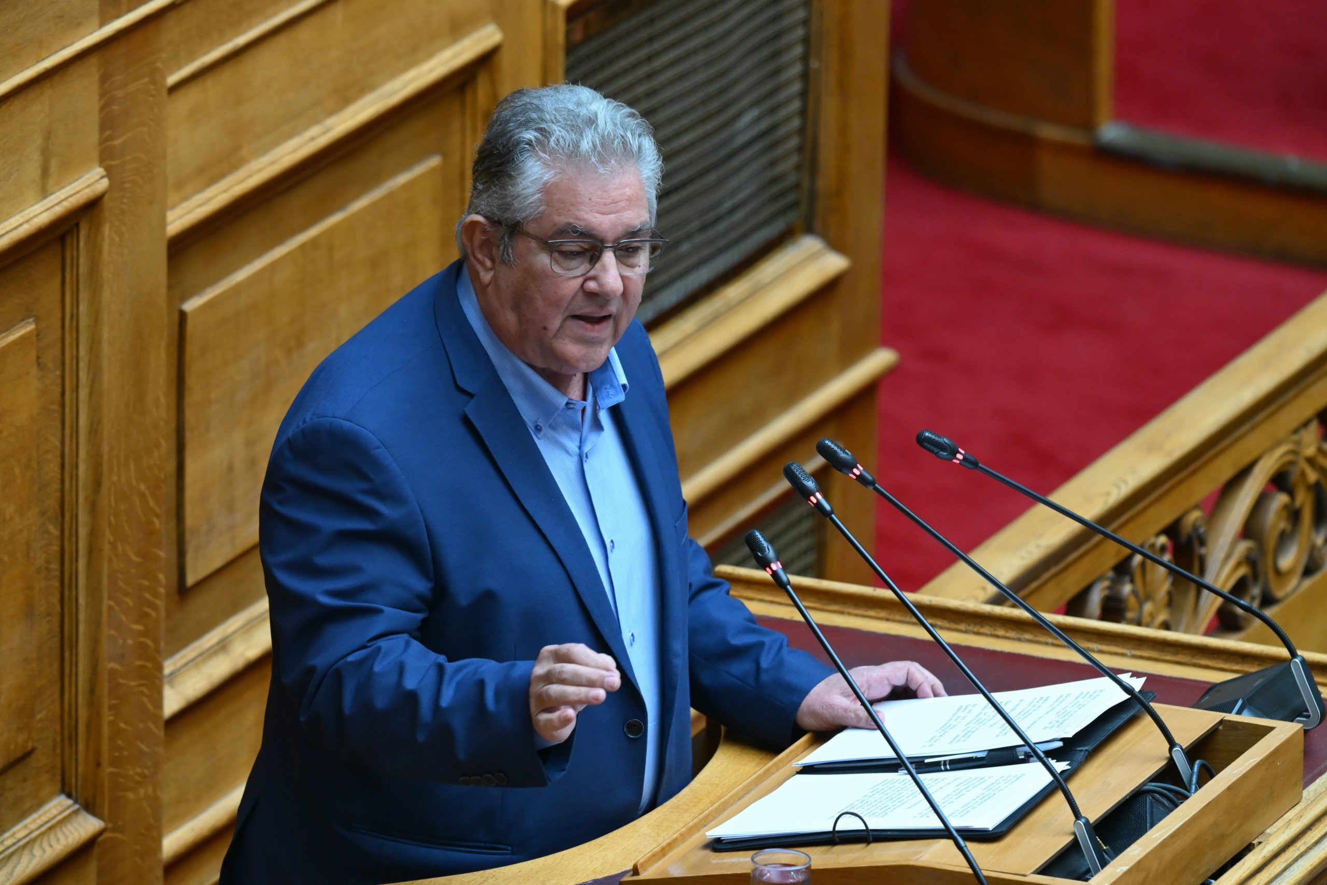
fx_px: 13270
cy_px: 442
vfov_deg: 3.8
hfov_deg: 5.7
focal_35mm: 360
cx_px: 664
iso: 4500
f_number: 6.3
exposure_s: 1/250
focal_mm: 360
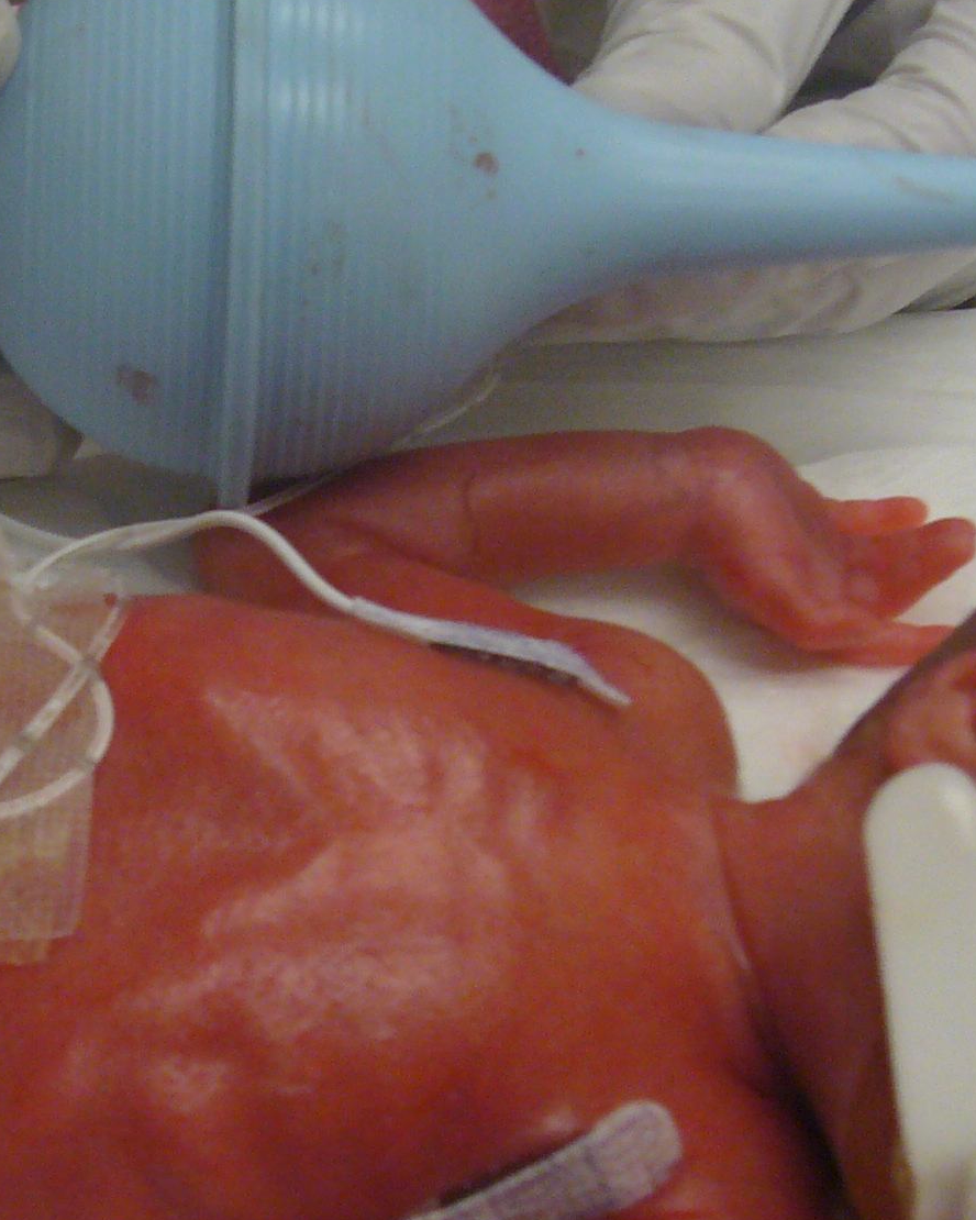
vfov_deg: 18.4
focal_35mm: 104
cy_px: 881
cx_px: 181
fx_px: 3755
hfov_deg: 14.7
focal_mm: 6.9
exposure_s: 1/15
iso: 160
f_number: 3.3
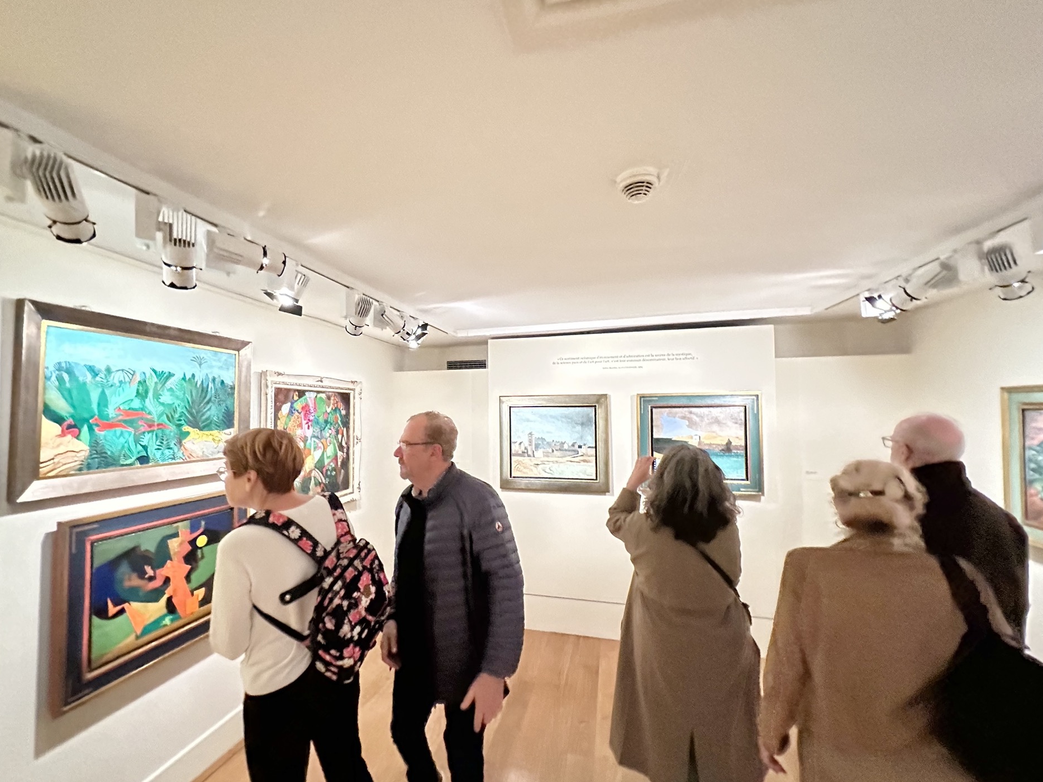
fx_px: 452
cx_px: 500
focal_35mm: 15
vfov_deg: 81.7
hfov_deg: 98.1
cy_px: 397
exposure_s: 1/50
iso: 1000
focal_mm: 2.22
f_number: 2.2
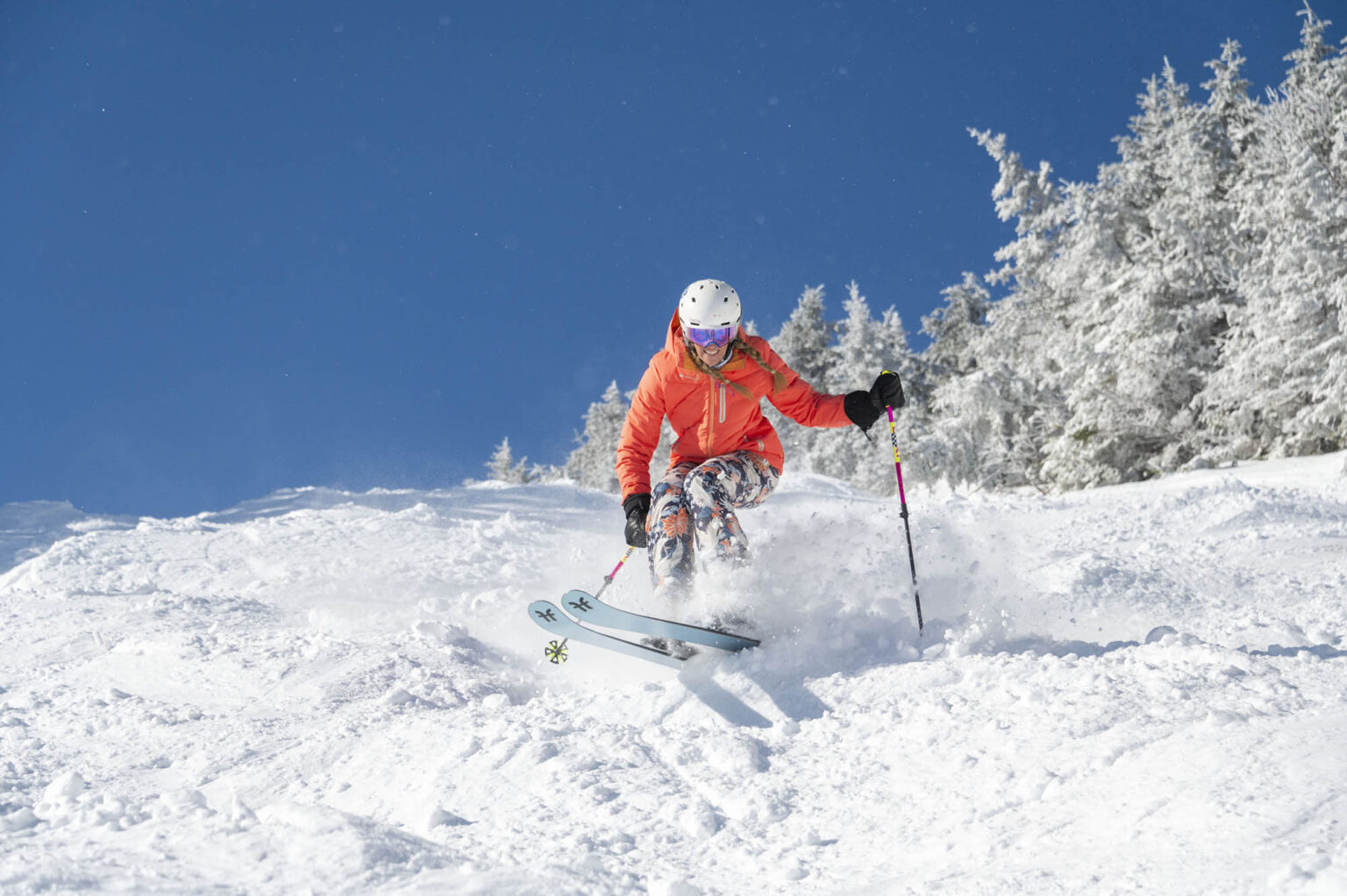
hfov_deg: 20.4
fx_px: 3739
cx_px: 674
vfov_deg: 13.7
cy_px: 448
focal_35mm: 100
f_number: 6.3
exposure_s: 1/4000
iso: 640
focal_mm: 100
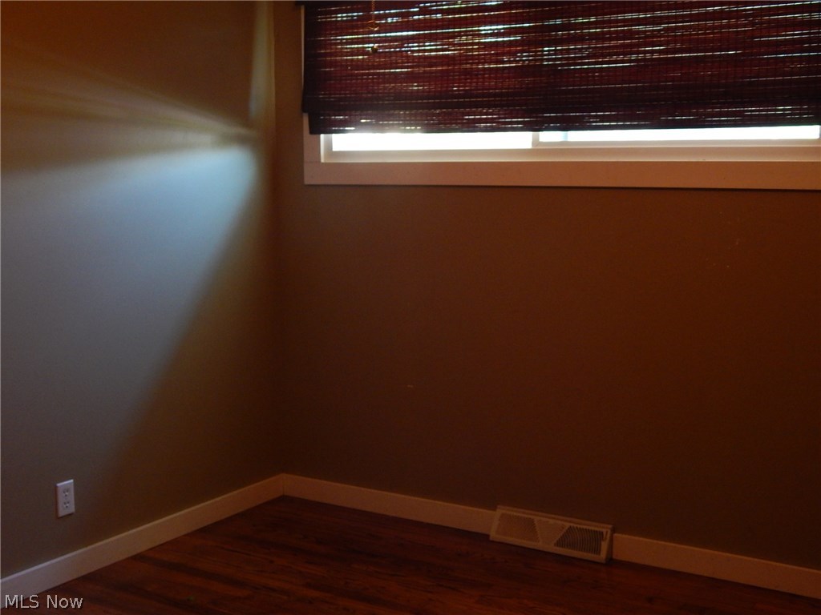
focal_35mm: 48
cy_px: 308
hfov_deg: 39.7
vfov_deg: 30.3
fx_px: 1138
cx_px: 410
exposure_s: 1/20
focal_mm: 8.6
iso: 400
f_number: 3.7
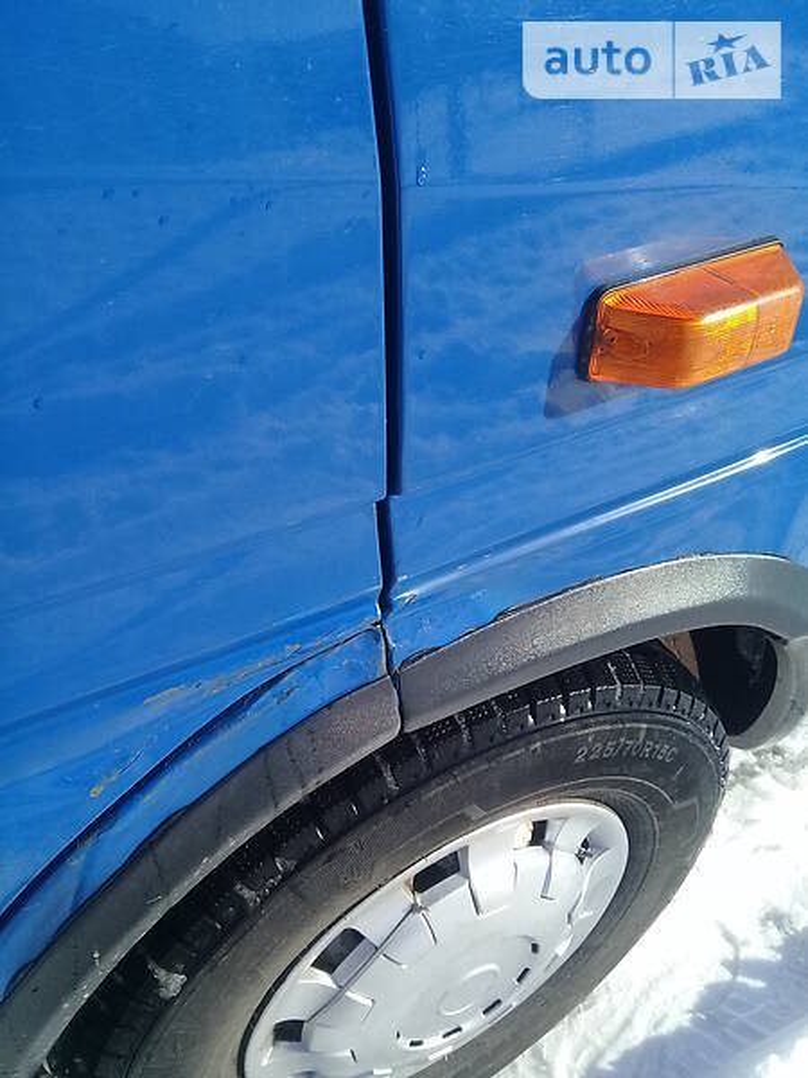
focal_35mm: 31
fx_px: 965
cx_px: 404
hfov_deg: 45.4
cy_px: 539
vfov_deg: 58.4
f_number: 2.2
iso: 50
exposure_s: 1/799
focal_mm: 3.3
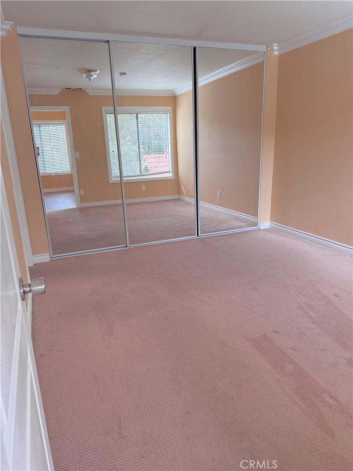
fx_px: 326
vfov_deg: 71.6
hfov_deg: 56.8
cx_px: 176
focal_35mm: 24
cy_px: 236
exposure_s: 1/111
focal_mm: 6.76
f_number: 1.78
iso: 200
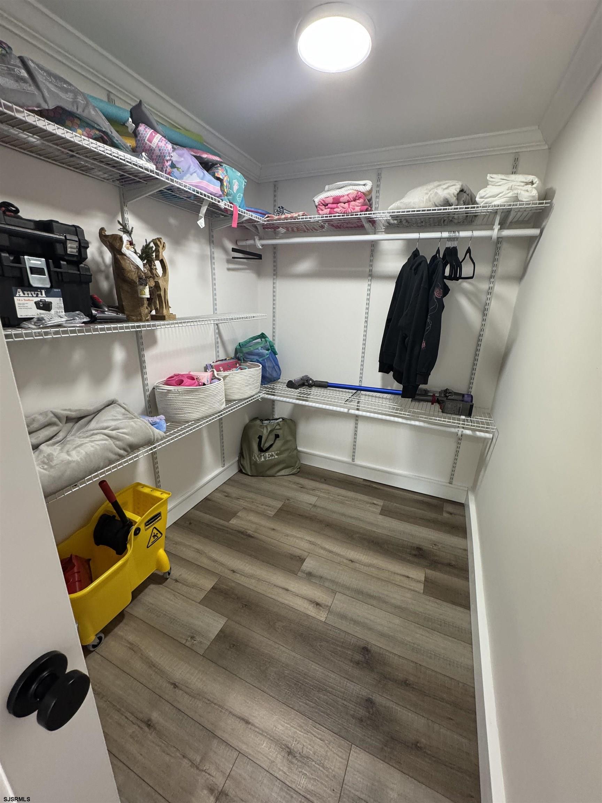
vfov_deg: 102.1
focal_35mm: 14
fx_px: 325
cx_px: 301
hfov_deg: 85.7
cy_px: 402
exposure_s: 1/60
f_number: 2.2
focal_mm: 2.22
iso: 250
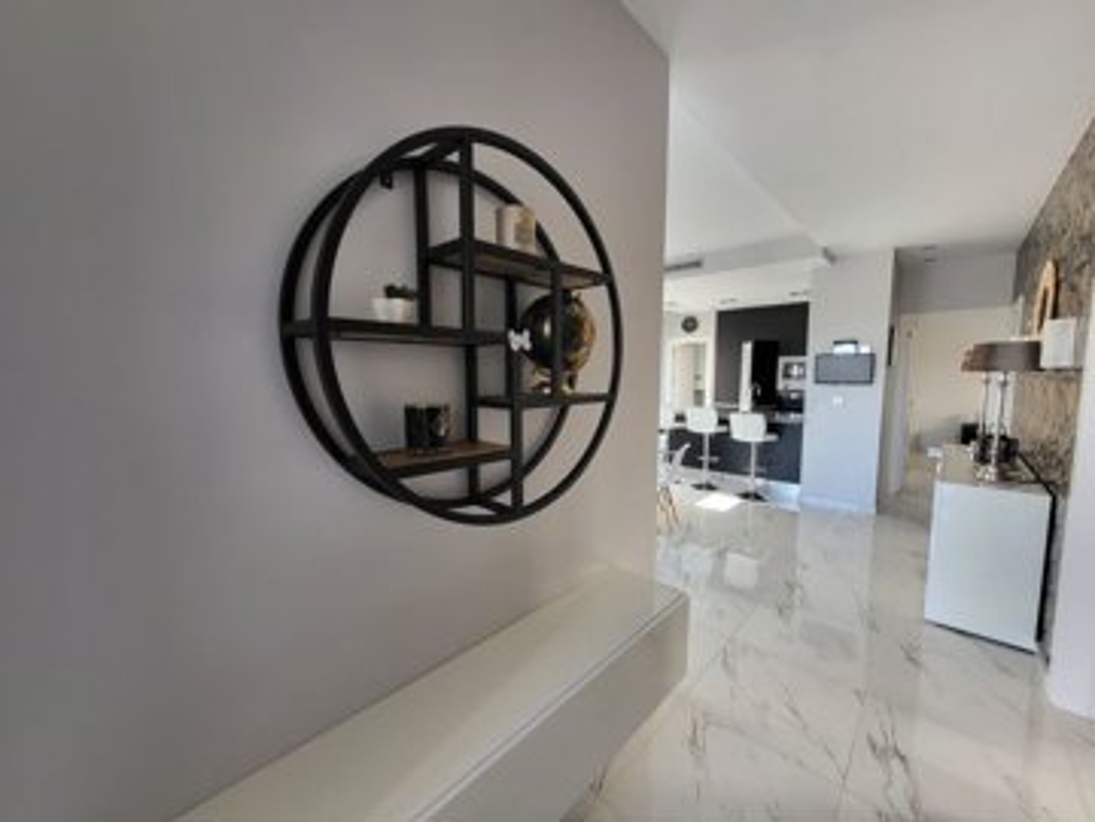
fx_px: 411
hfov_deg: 106.2
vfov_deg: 89.9
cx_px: 548
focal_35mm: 13
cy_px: 411
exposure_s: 1/50
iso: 80
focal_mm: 1.74
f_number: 2.2
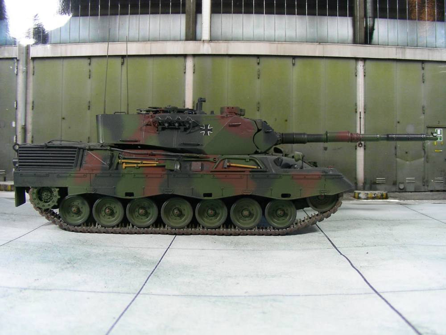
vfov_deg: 37.7
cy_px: 168
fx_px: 490
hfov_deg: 49.0
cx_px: 223
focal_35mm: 38
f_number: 3.5
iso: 50
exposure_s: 1/13.3
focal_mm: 6.3
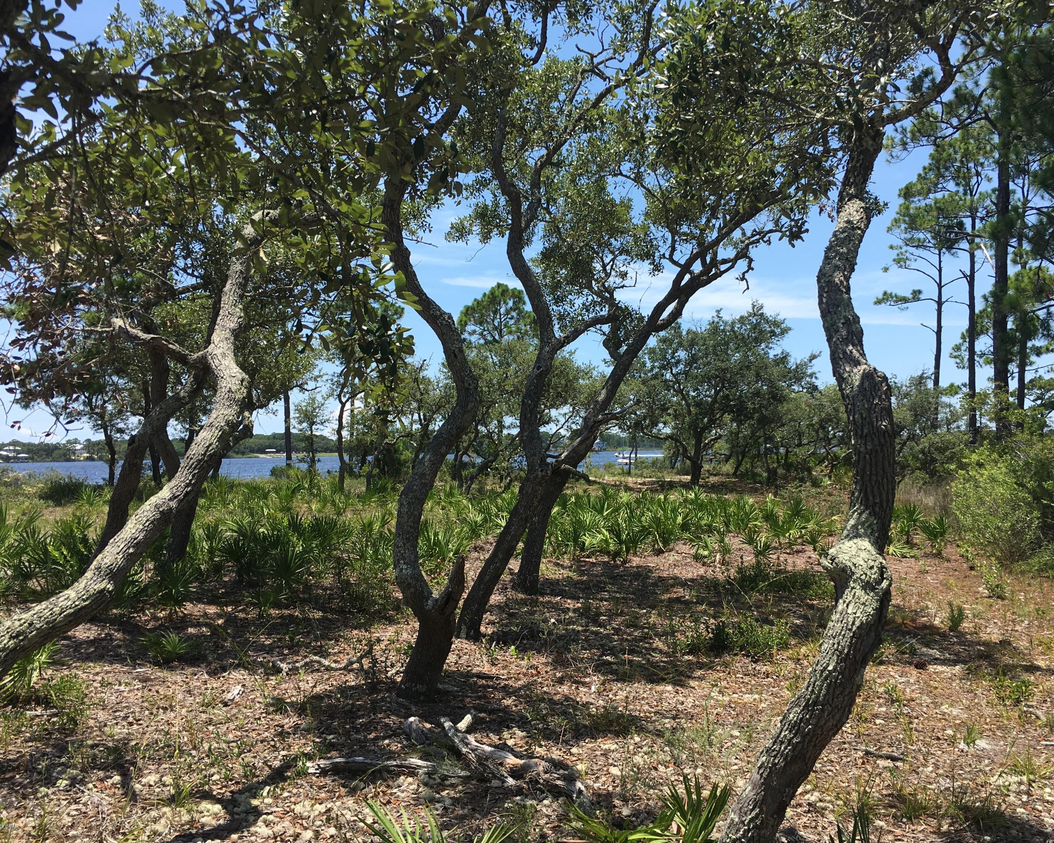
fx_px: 967
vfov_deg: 47.1
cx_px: 565
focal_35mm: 31
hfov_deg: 57.1
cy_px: 421
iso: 25
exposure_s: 1/1099
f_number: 2.2
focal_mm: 4.15
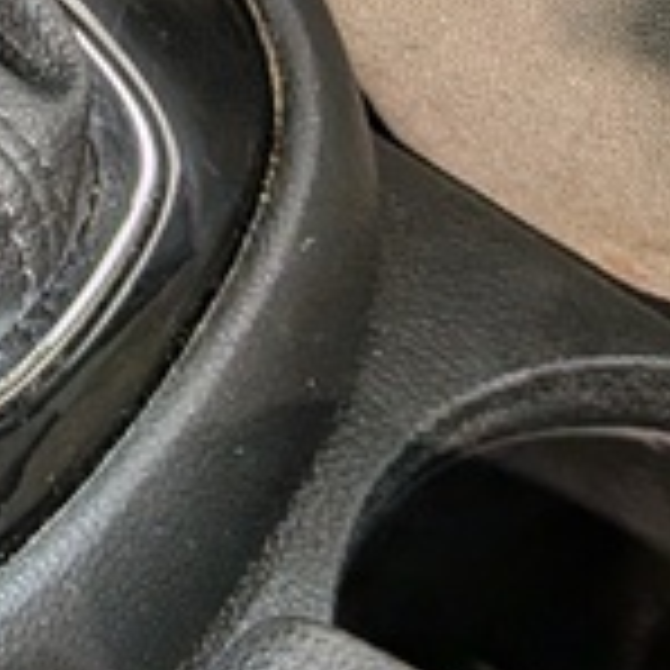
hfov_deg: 11.0
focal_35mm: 146
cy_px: -562
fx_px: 3197
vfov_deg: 11.1
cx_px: -643
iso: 38
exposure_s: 1/50
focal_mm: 4.53
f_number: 1.7
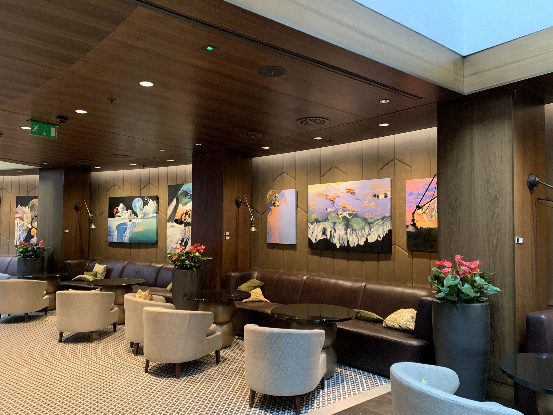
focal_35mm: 26
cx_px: 276
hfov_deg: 67.3
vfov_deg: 53.1
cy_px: 208
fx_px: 415
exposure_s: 1/25
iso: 400
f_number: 1.8
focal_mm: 4.25
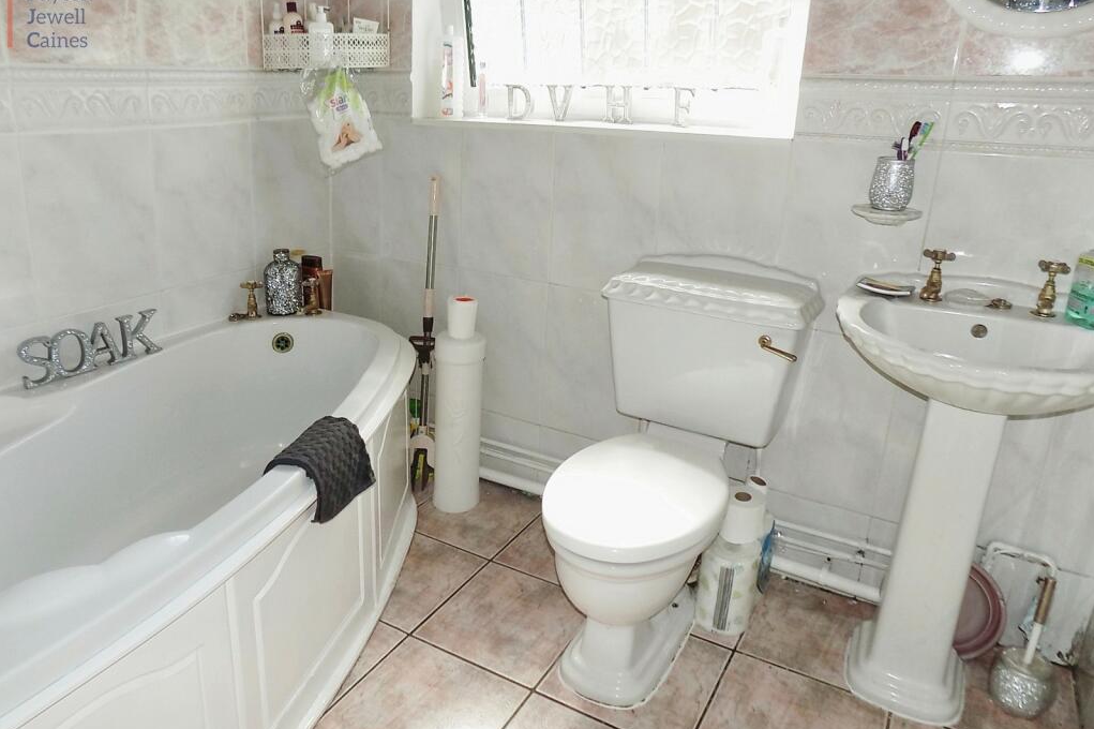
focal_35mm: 24
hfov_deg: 73.8
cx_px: 548
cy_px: 391
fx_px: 729
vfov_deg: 53.1
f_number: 3.1
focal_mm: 4
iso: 80
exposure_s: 1/125
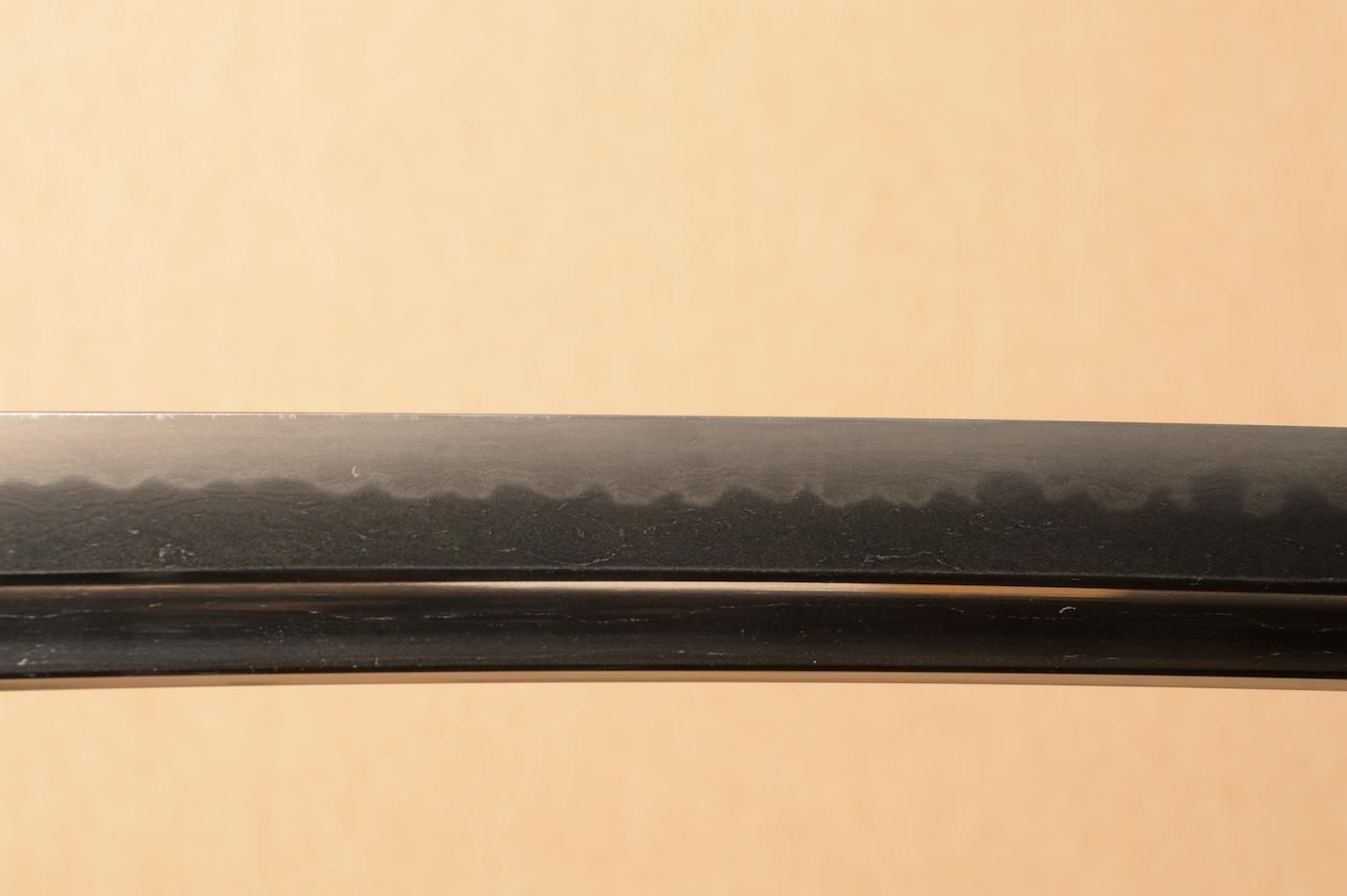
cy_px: 448
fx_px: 4486
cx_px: 674
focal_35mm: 120
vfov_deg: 11.4
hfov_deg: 17.1
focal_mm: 80
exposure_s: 1/2
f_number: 11
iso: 400
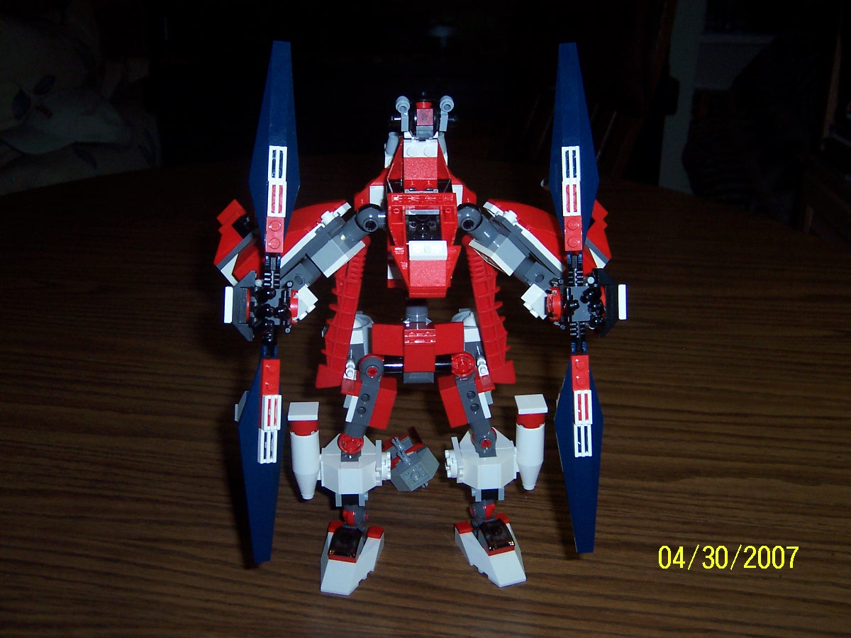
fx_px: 885
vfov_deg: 39.7
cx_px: 426
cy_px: 319
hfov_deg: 51.4
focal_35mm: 36
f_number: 2.8
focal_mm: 5.6
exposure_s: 1/60
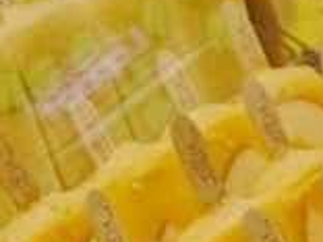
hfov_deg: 9.6
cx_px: 99
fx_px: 1913
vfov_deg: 7.2
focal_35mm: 205
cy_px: 237
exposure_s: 1/320
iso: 800
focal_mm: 25
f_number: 5.3
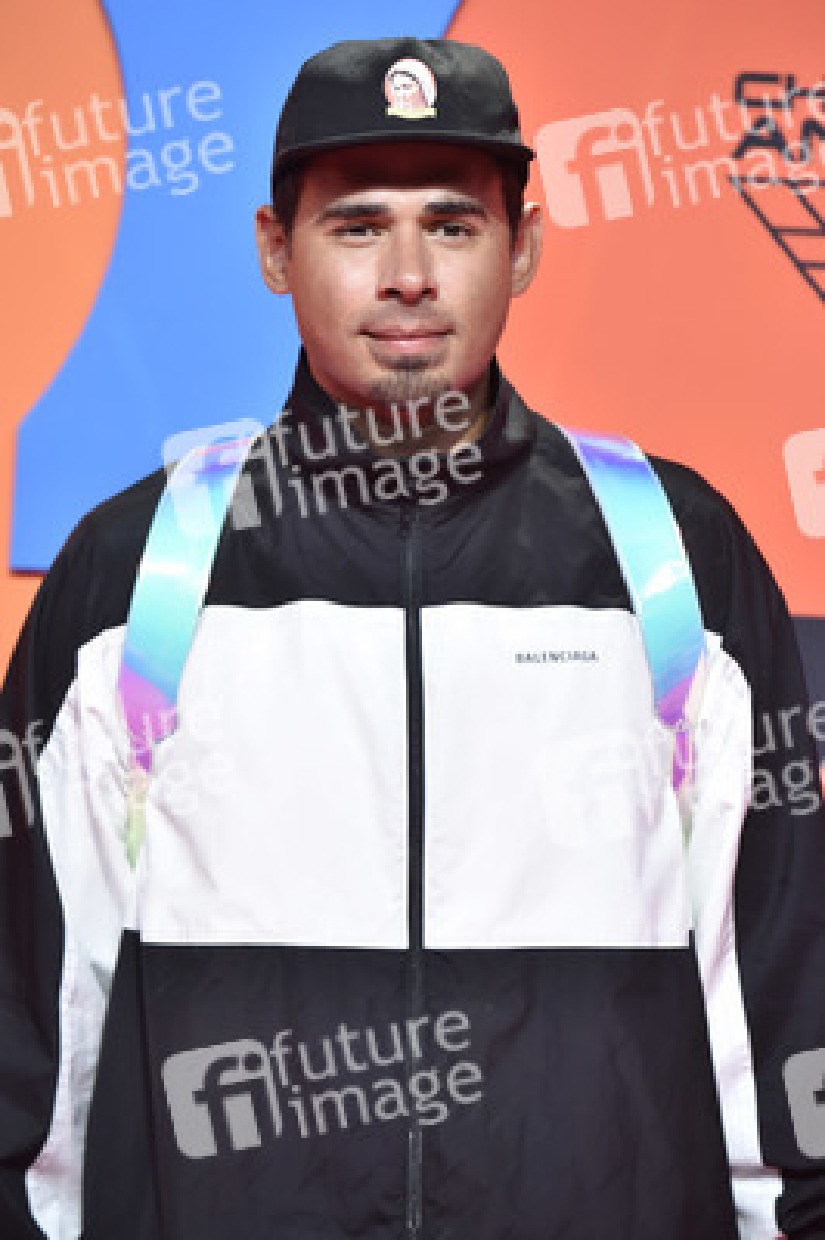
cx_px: 412
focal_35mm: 155
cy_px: 620
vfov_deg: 13.3
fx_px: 5337
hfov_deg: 8.8
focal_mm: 155
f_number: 3.5
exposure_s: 1/250
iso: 2000
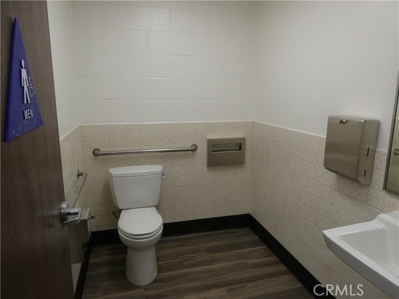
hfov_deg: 71.6
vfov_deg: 56.8
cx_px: 200
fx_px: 277
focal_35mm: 24
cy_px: 150
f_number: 3.3
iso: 125
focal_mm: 4.3
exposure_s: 1/60
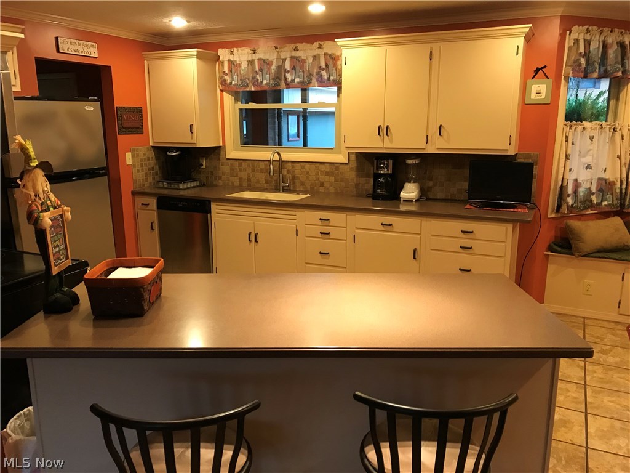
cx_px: 315
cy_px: 236
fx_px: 510
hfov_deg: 63.4
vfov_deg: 49.7
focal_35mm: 28
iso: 64
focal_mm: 3.99
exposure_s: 1/15
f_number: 1.8
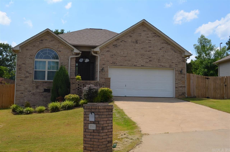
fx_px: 268
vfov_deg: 31.7
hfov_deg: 46.5
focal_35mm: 42
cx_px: 115
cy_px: 76
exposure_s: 1/200
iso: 100
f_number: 10
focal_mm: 28
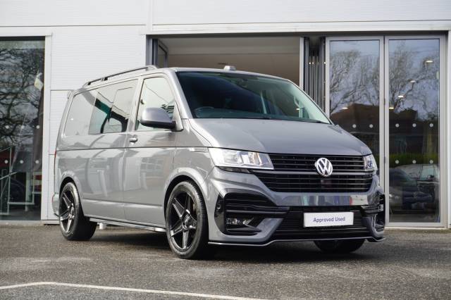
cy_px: 150
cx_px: 226
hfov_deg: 31.9
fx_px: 789
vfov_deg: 21.5
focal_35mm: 63
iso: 100
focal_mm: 42
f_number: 5.6
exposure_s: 1/80
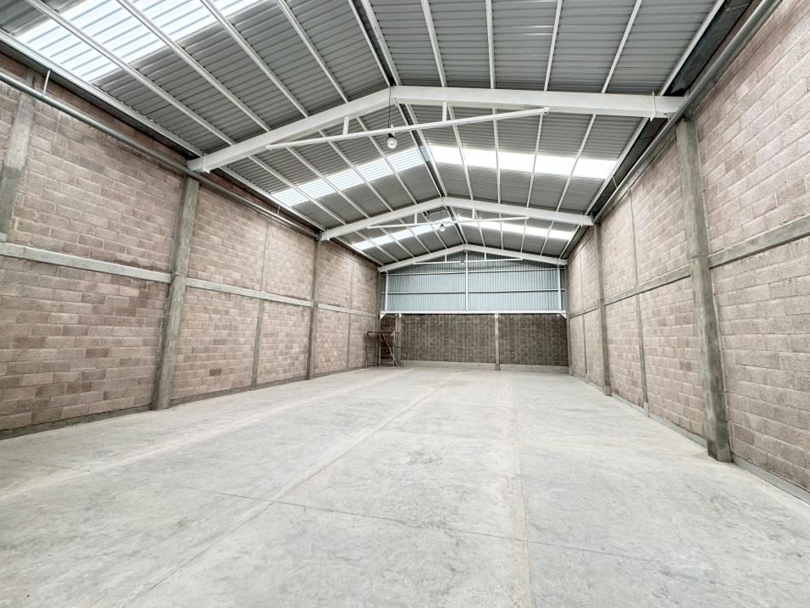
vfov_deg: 81.7
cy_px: 286
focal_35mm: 15
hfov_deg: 98.1
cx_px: 421
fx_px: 351
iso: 100
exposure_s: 1/99
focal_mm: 2.22
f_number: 2.2
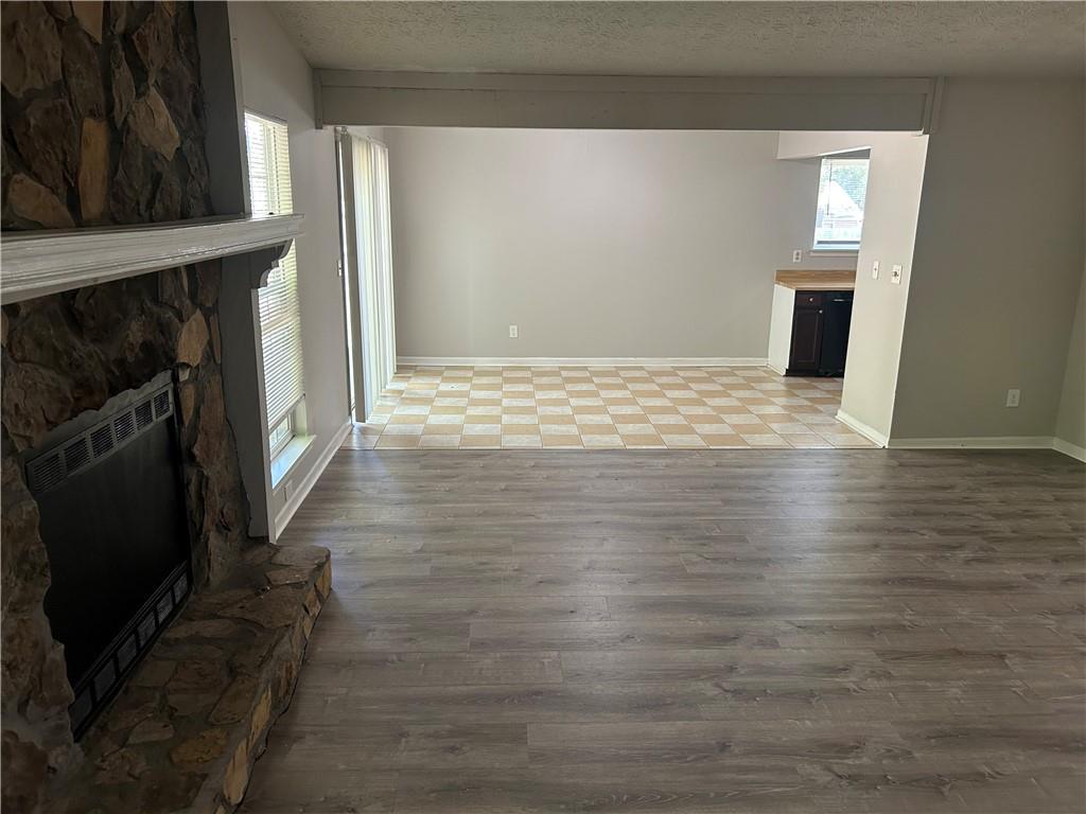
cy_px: 407
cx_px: 543
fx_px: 816
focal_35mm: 26
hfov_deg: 67.3
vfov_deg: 53.1
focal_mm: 5.7
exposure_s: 1/60
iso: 200
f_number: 1.5
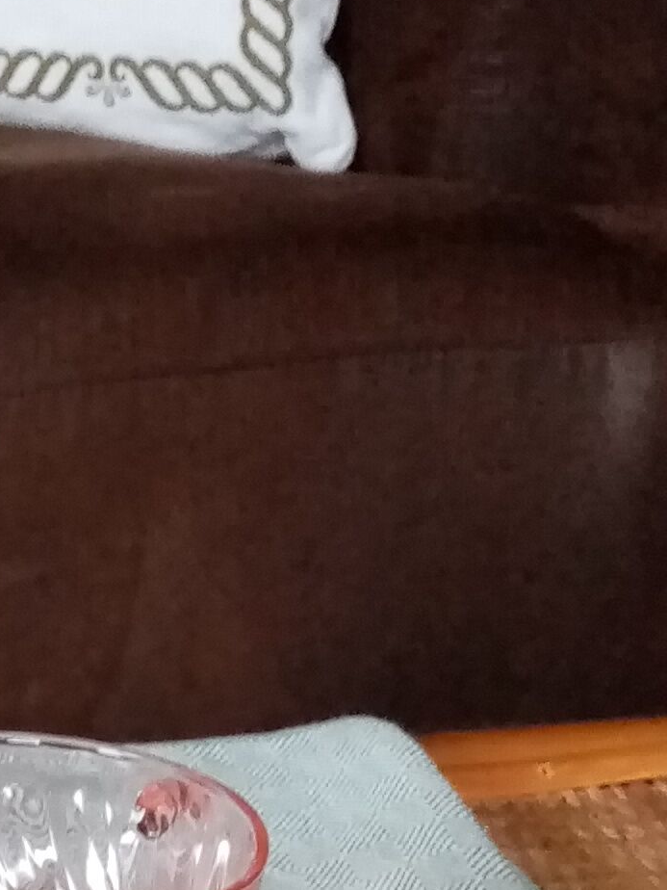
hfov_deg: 11.6
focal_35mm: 117
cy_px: 1172
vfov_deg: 15.9
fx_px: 3006
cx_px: -573
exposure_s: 1/25
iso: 623
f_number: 1.8
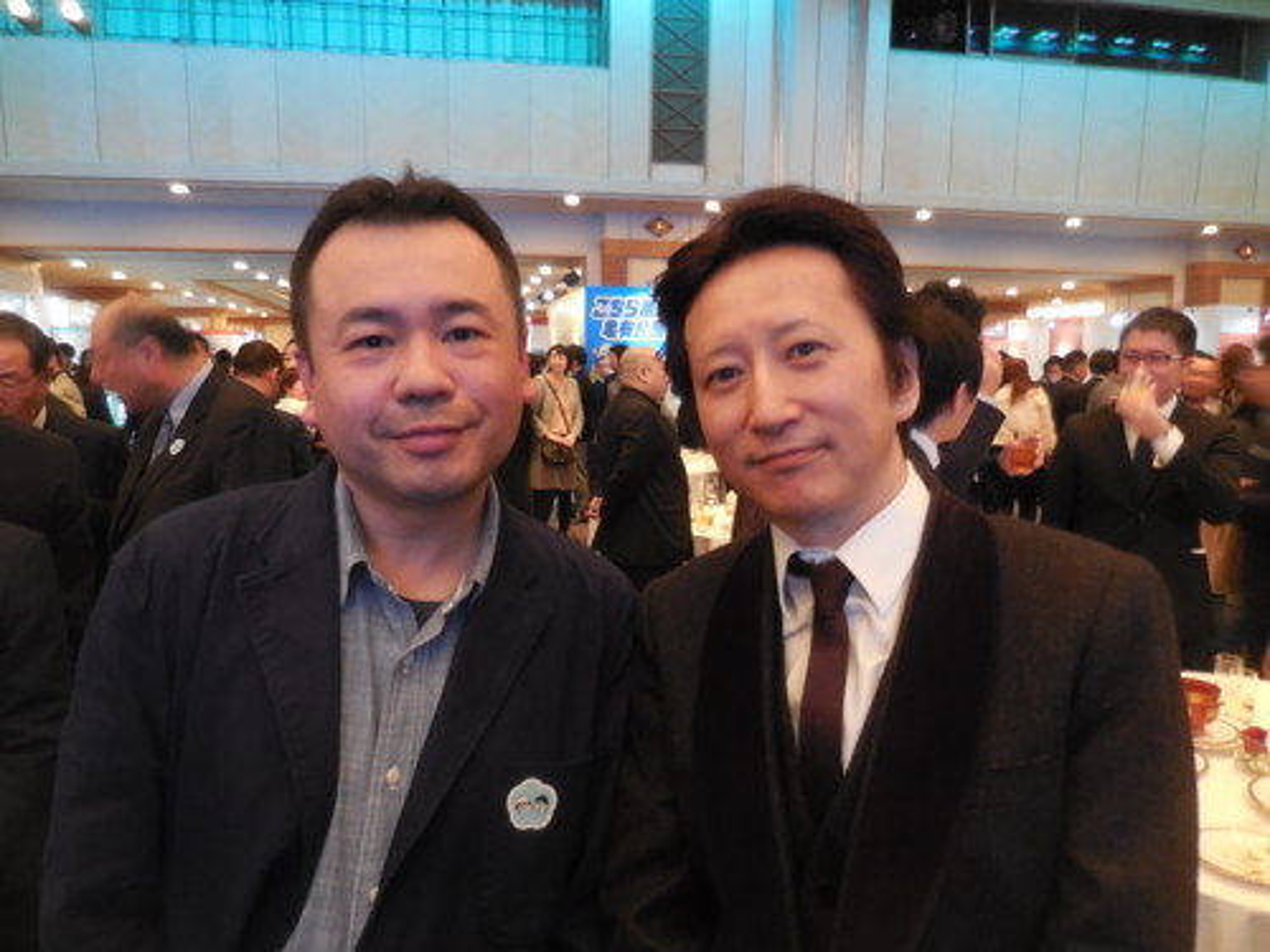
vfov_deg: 54.9
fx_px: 917
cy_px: 476
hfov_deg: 69.4
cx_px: 635
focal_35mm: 25
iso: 450
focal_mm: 4.5
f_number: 3.3
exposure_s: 1/8
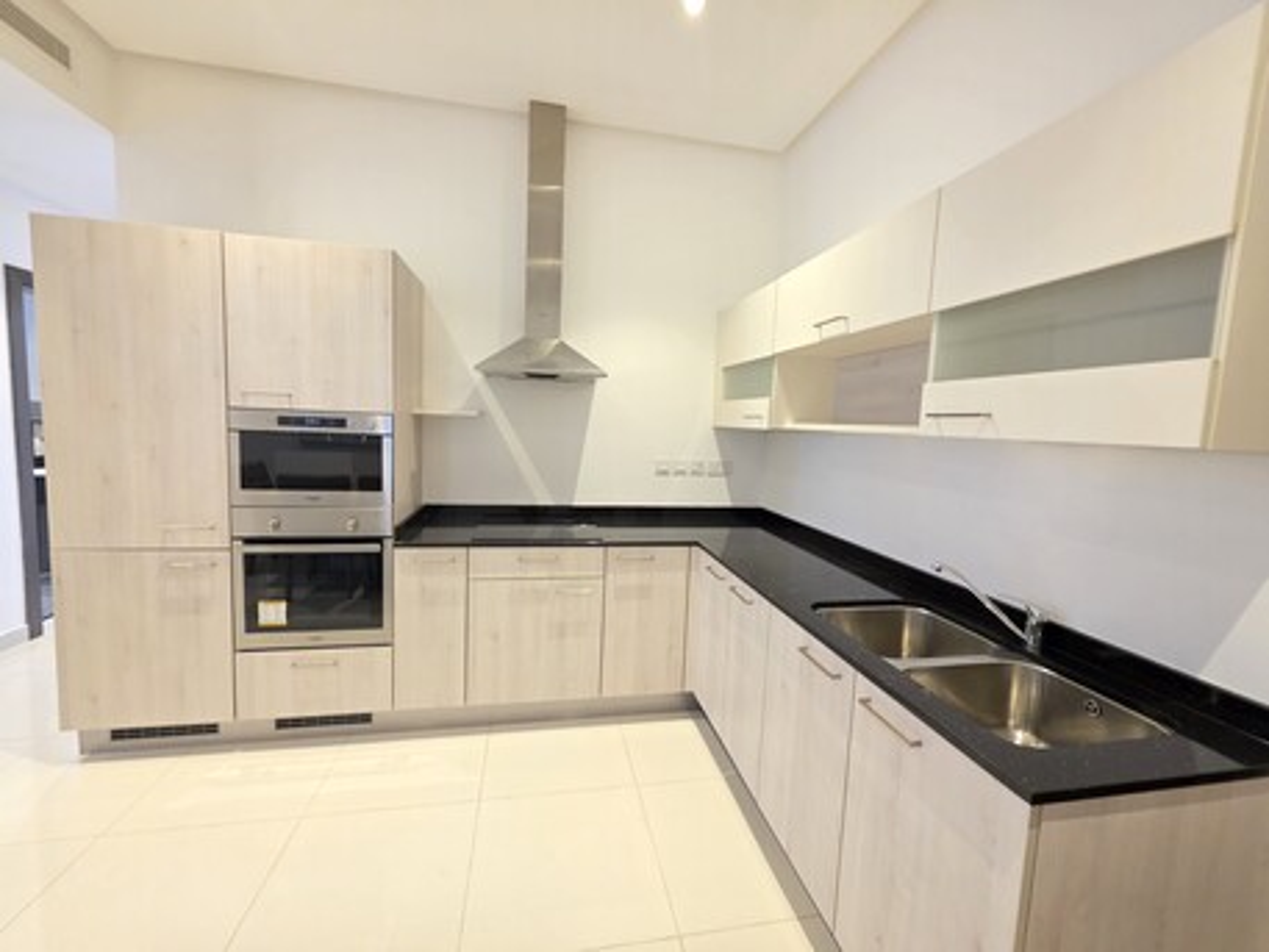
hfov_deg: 106.2
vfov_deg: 89.9
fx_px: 477
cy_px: 476
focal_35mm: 13
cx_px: 634
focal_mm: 2.2
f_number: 1.9
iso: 500
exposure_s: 1/60
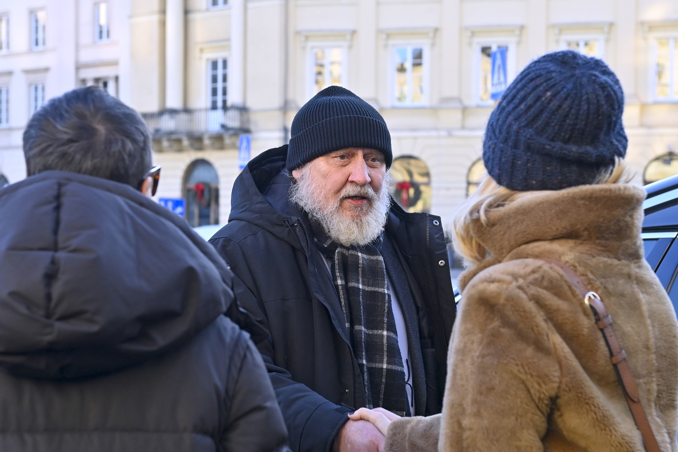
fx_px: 1544
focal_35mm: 82
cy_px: 226
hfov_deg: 24.8
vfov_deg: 16.6
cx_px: 339
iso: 800
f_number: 4.5
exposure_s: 1/400
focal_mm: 55
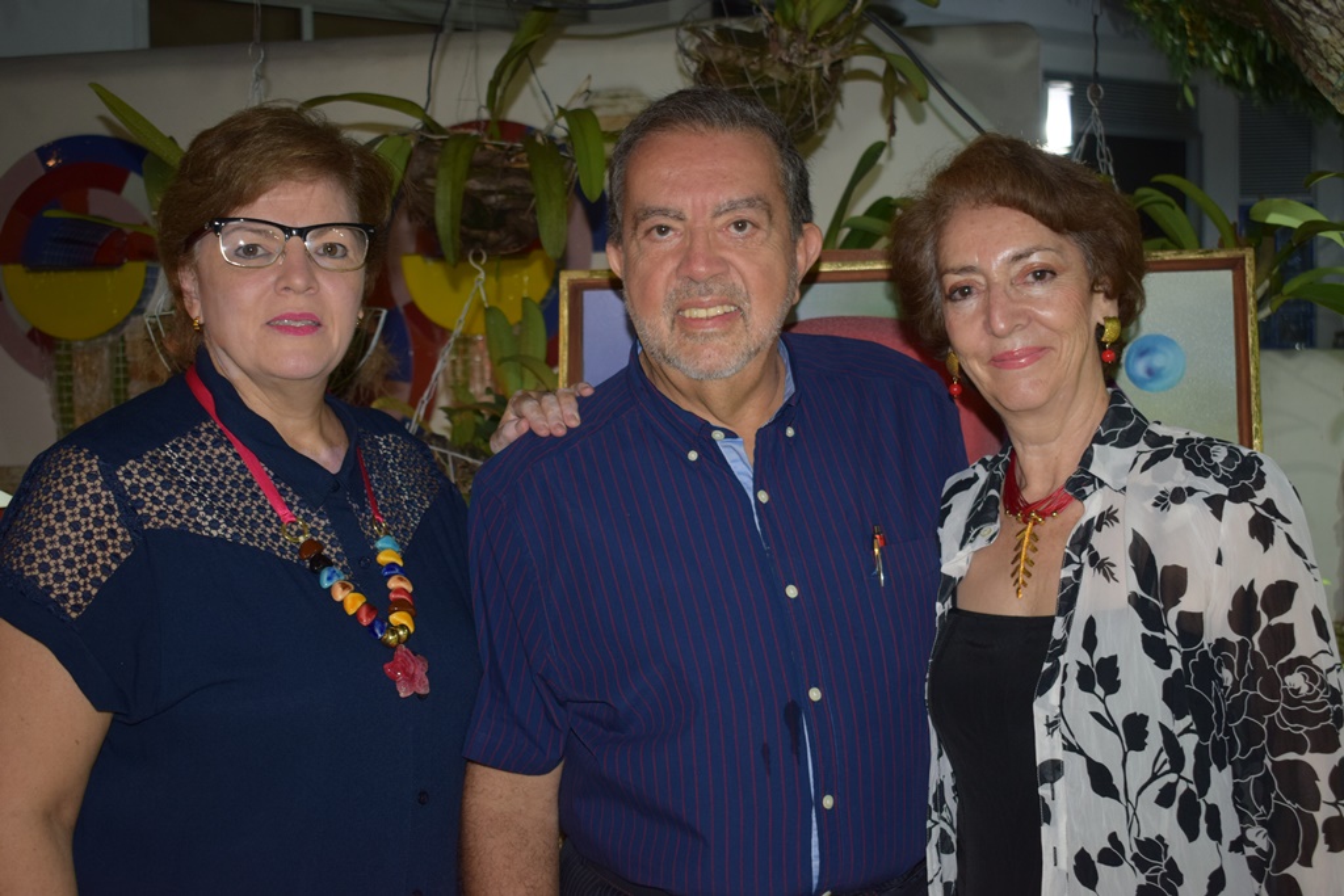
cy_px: 448
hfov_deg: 42.3
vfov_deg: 29.0
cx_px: 672
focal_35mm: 46
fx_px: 1736
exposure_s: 1/30
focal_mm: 31
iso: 800
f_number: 4.2
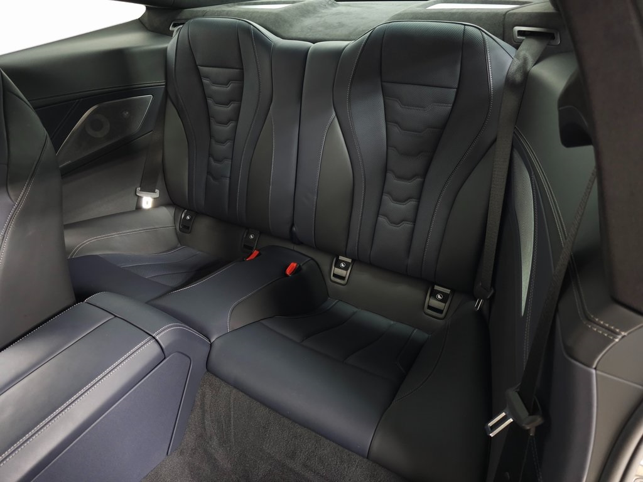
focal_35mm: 23
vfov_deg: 58.9
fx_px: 427
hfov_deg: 73.9
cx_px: 322
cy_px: 241
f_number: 1.7
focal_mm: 6.3
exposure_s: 1/24
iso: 250
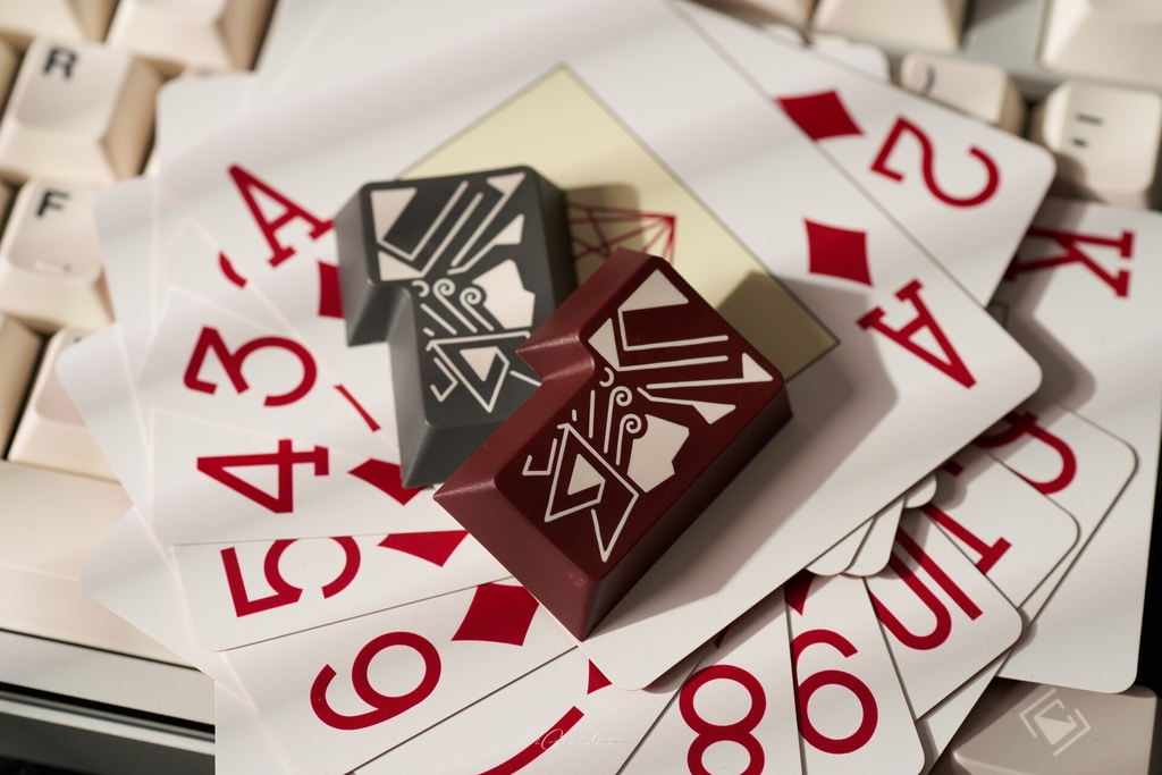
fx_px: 3002
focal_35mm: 93
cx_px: 581
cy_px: 388
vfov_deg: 14.7
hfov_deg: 21.9
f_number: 6.3
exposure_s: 1/50
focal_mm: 93
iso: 320
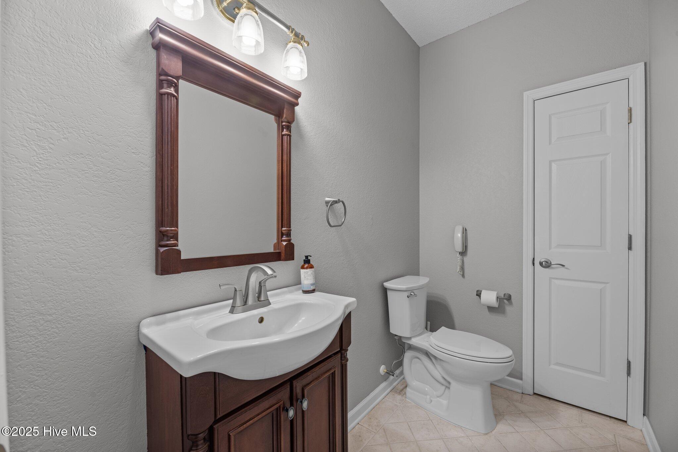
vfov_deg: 81.2
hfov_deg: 104.3
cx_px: 339
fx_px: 264
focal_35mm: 14
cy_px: 226
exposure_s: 2.5
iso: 100
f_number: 9
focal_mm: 14
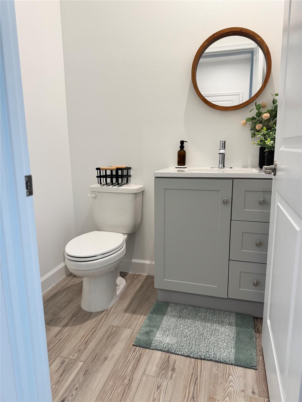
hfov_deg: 56.8
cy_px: 201
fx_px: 279
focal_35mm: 24
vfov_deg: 71.6
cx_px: 151
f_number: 1.78
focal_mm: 6.76
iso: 200
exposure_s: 1/120
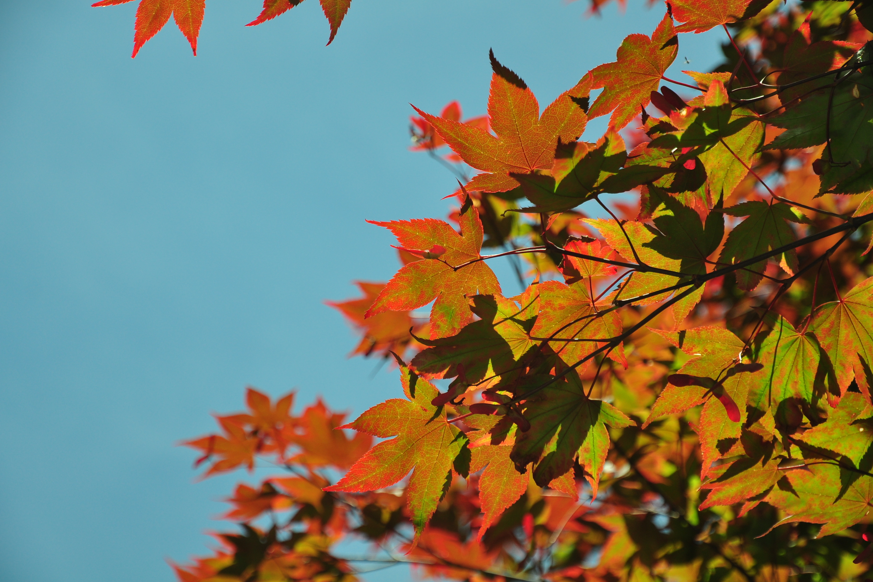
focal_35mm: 103
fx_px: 2497
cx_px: 435
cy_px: 293
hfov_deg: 19.8
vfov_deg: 13.3
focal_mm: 68
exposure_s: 1/1000
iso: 220
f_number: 5.6
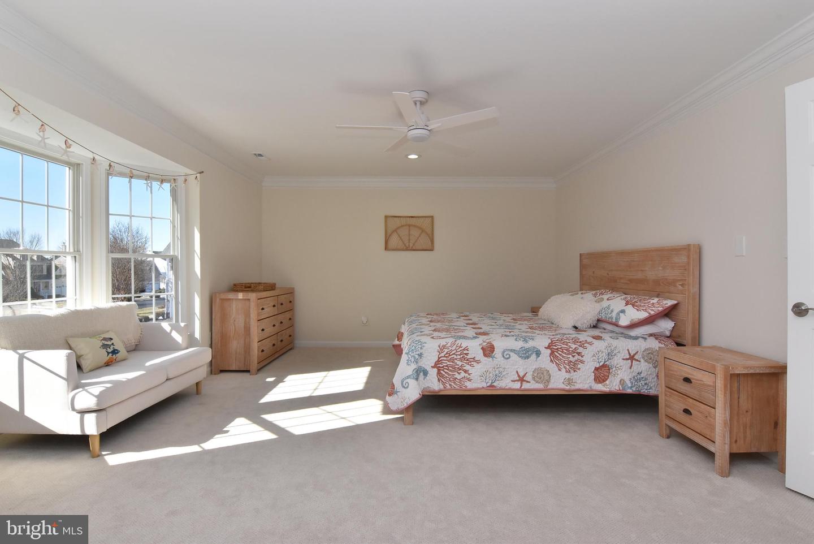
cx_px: 407
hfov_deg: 90.0
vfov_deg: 67.5
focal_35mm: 18
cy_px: 272
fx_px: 407
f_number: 18
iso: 800
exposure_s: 1/200
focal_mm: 12
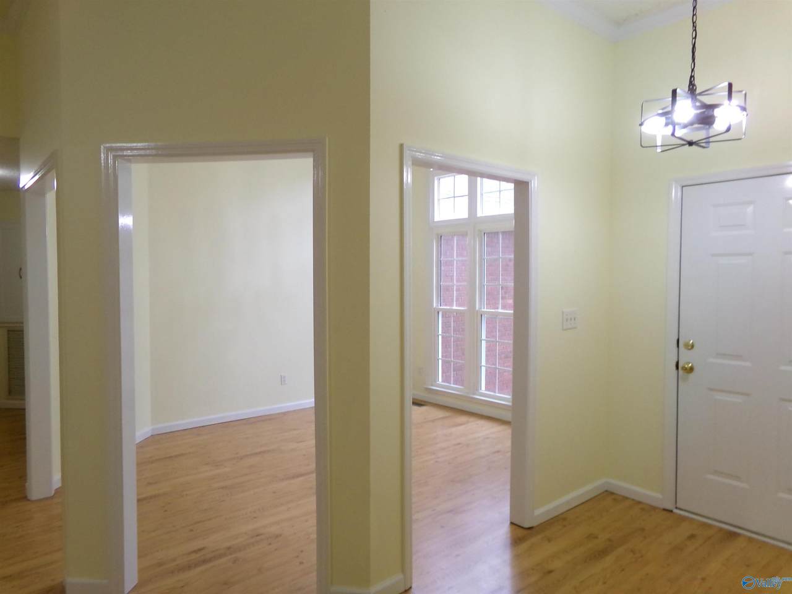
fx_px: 549
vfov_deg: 56.8
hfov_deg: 71.6
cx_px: 396
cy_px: 297
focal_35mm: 24
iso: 323
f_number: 3.7
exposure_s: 1/60
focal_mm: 4.3
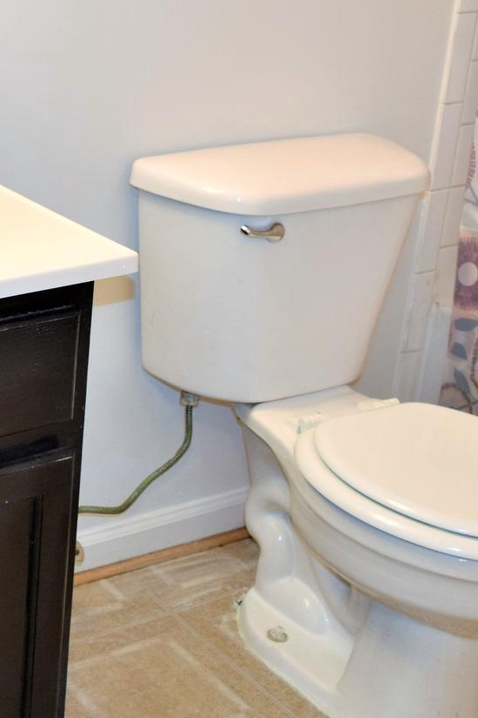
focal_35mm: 67
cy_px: 282
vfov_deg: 30.0
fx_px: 1334
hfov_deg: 19.2
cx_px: -90
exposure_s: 1/80
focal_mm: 18
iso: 720
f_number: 4.5
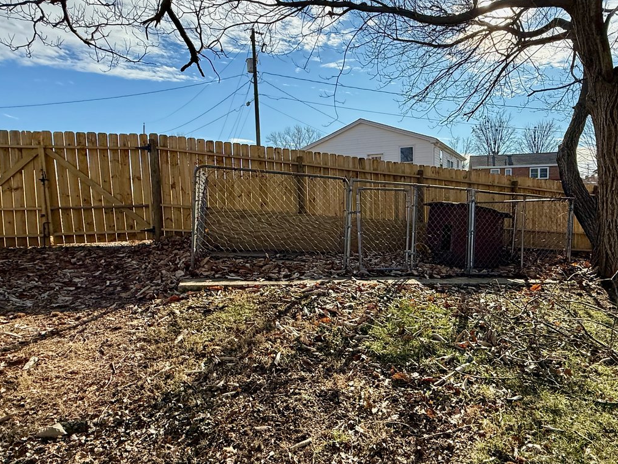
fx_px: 375
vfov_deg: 63.5
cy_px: 233
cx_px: 354
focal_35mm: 21
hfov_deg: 78.5
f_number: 2.2
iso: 64
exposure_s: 1/1285
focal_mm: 2.22
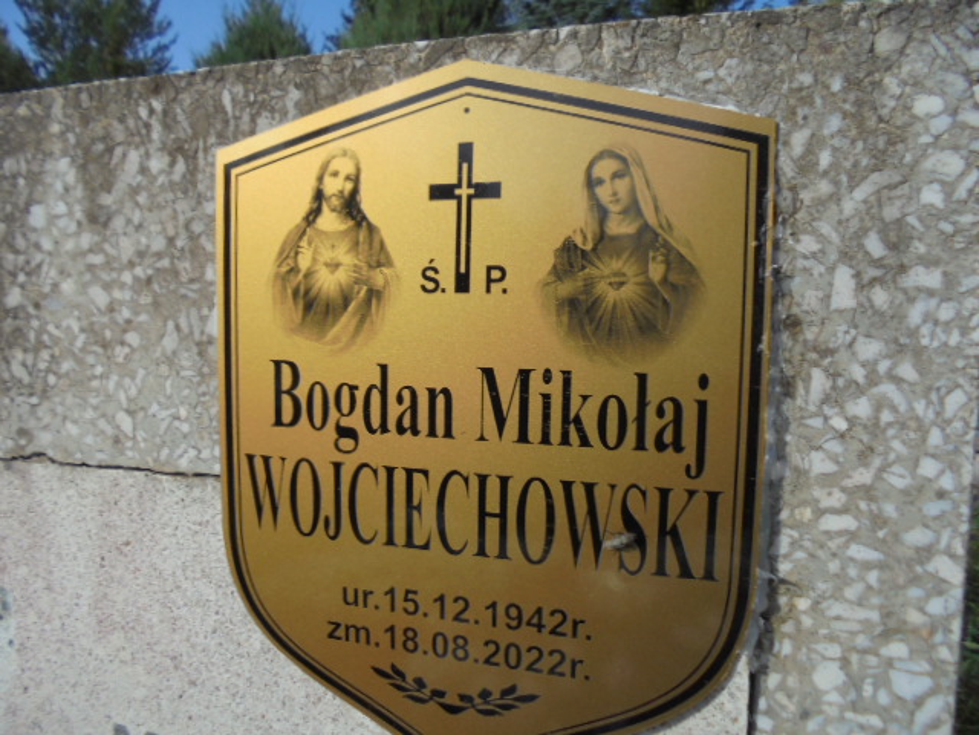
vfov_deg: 53.1
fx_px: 735
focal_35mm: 26
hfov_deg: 67.3
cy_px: 368
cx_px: 490
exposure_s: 1/125
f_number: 11.5
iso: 100
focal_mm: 4.6
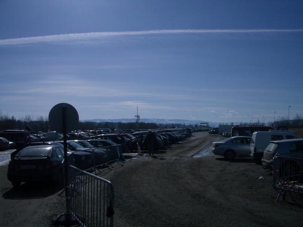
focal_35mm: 35
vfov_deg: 40.7
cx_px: 152
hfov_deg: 52.6
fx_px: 306
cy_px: 114
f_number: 4.3
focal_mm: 5.8
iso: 50
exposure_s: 1/2000
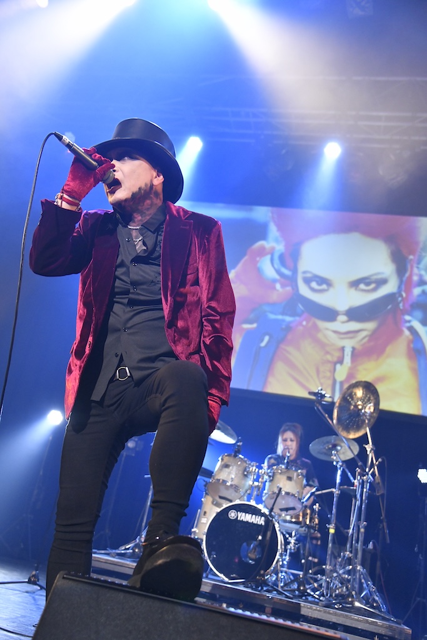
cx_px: 214
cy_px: 320
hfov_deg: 37.9
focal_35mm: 35
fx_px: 622
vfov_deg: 54.4
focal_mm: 35
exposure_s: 1/250
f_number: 4.5
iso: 3200
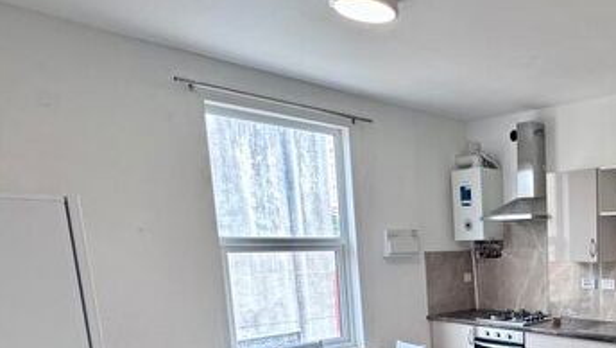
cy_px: 320
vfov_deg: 35.4
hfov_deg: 52.0
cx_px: 595
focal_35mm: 31
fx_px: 507
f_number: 2.2
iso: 250
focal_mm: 2.22
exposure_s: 1/100
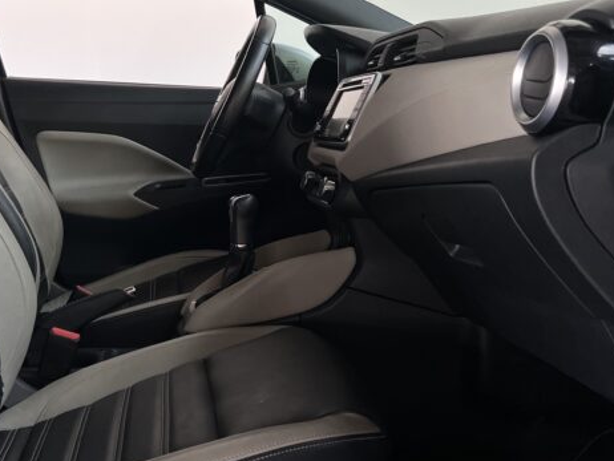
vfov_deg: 32.1
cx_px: 197
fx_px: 799
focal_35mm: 45
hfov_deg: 41.4
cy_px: 185
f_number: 1.5
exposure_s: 1/60
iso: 160
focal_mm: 5.7
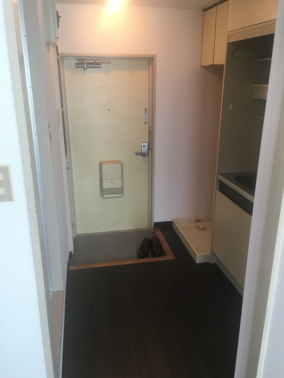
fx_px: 317
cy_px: 189
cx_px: 142
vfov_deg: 61.7
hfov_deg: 48.2
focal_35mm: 29
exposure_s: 1/30
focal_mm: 4.15
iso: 80
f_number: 2.2
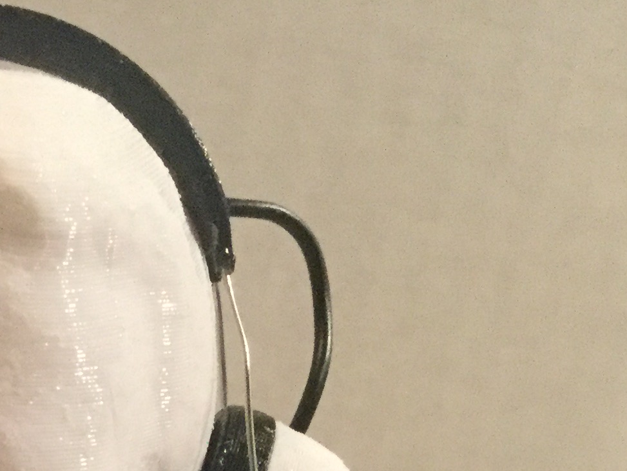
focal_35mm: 104
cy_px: 717
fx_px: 1884
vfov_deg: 13.4
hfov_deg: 17.4
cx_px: -247
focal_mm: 3.3
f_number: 2.4
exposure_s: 1/15
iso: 250
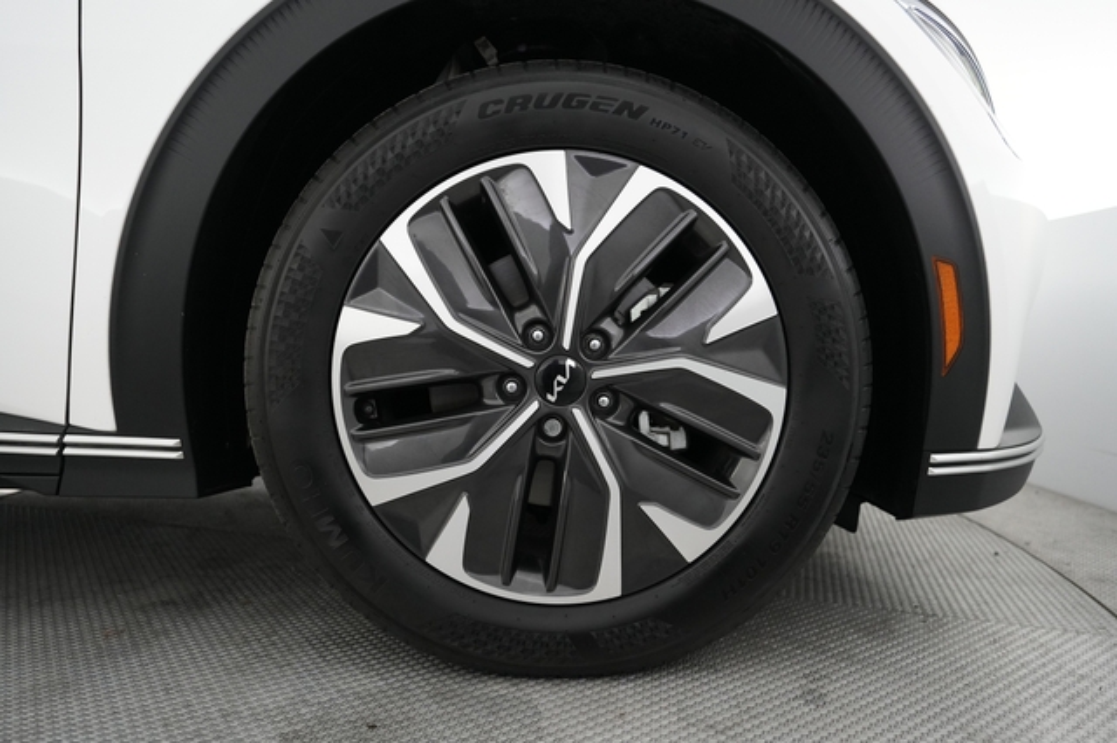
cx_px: 558
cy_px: 372
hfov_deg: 73.8
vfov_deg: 53.1
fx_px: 744
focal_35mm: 24
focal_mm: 24
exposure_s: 1/160
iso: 3200
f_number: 2.8
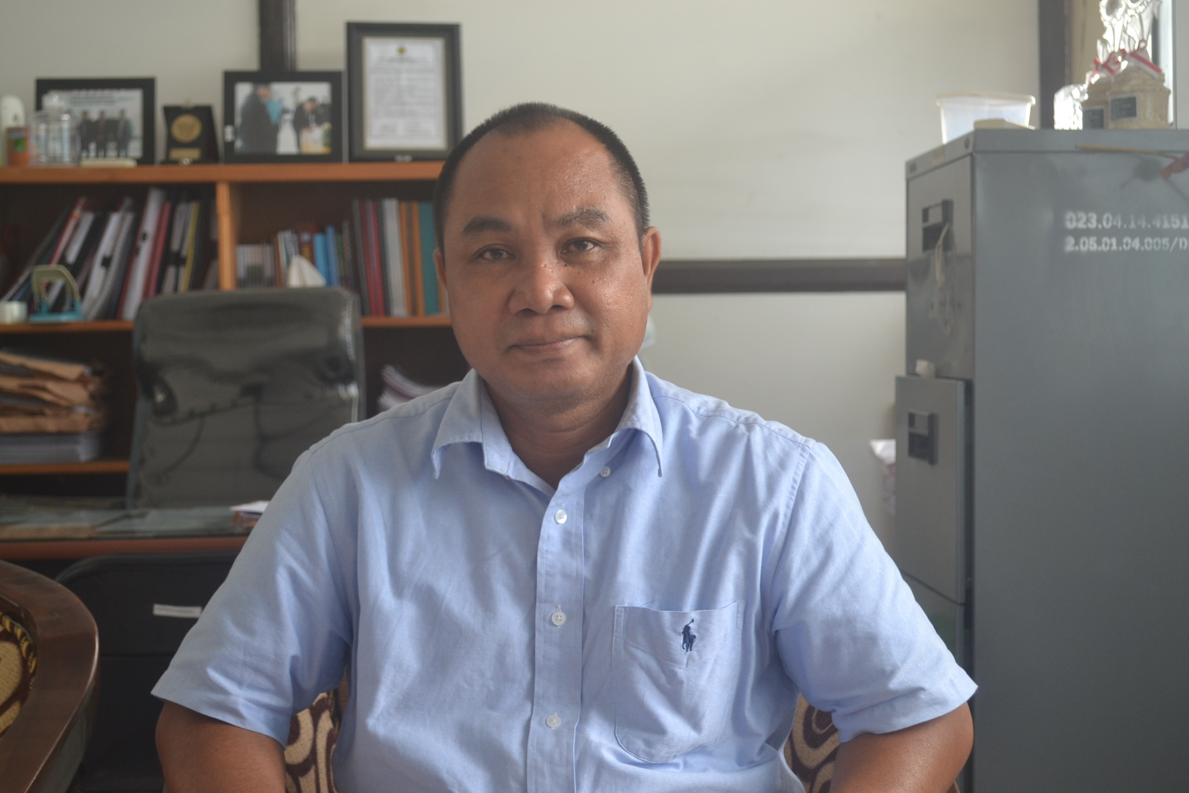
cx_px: 594
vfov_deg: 23.8
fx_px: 1882
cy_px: 396
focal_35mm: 57
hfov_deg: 35.1
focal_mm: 38
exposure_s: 1/40
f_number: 5
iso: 400
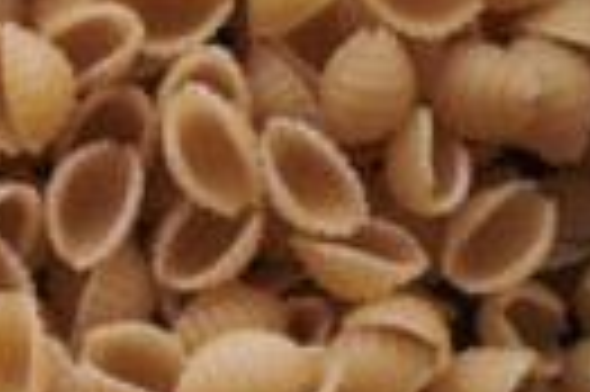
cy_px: 505
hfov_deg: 6.2
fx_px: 4992
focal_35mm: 305
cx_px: -1189
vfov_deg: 4.5
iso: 160
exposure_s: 1/100
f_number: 8
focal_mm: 50
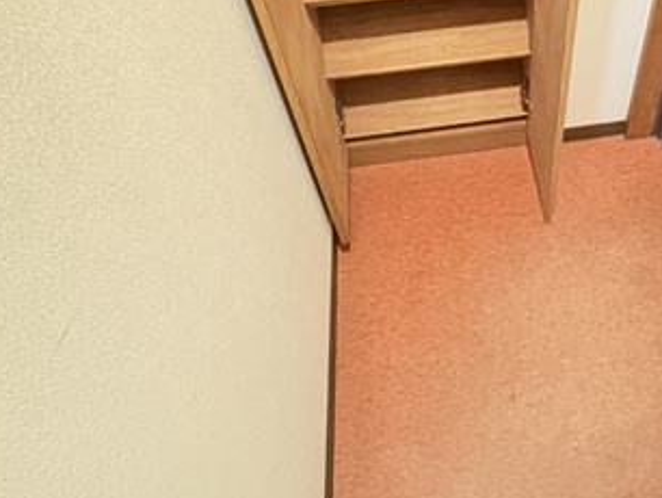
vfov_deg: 41.6
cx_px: 487
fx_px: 612
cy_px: 77
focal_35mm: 32
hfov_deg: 54.4
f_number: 2.2
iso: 1600
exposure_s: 1/24
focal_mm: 2.22
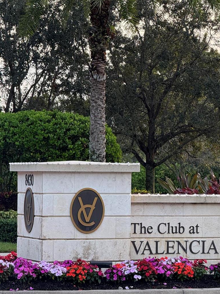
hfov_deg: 8.2
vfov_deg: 11.0
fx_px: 1525
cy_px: 98
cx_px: 153
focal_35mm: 180
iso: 64
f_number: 2.8
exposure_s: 1/100
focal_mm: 15.66
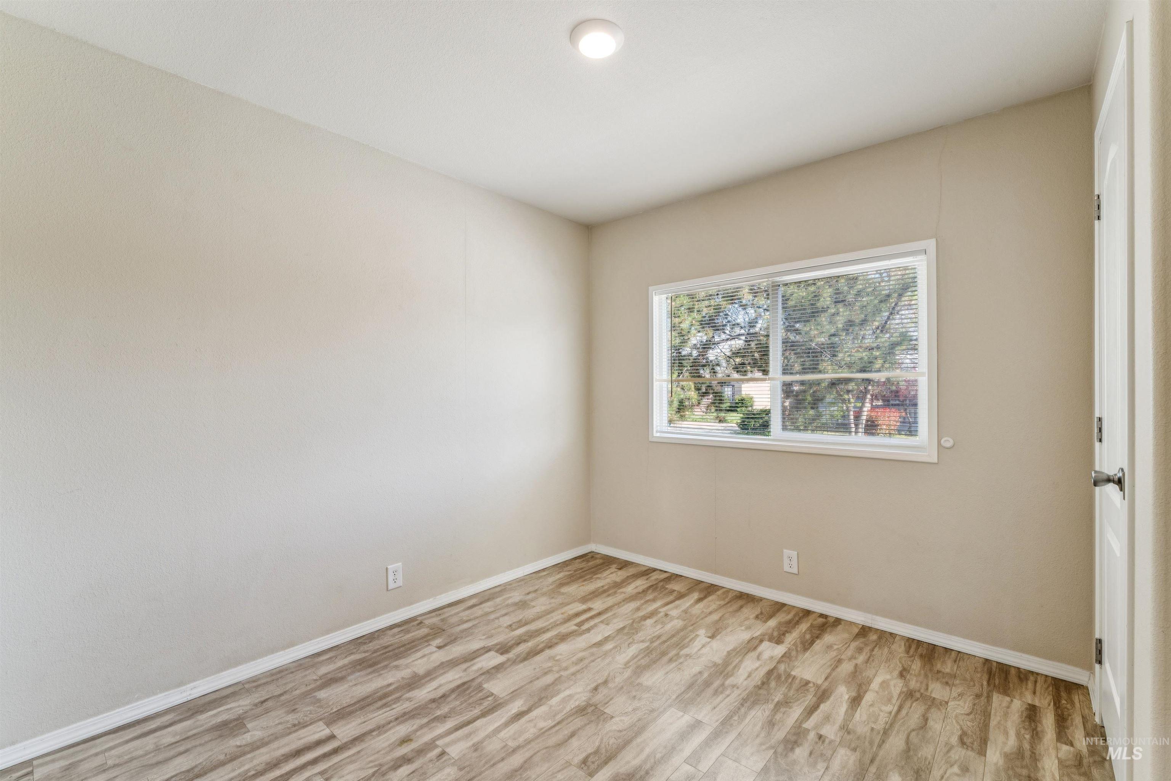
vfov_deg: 75.5
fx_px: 504
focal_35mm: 16
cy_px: 390
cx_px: 586
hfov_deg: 98.5
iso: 400
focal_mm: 15.5
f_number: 13
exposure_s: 1/20
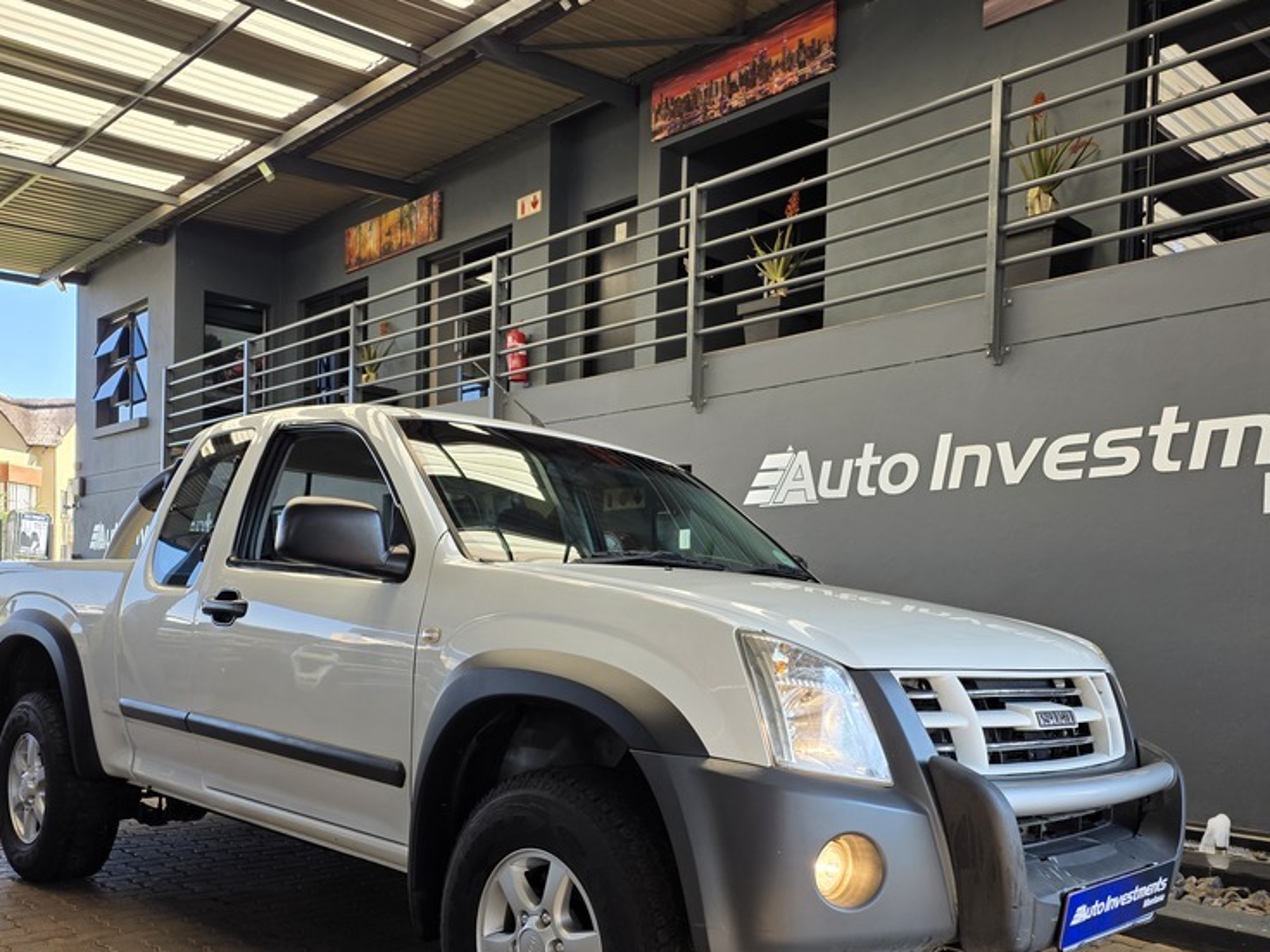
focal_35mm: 32
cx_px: 718
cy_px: 636
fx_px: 1174
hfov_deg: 56.6
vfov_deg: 43.5
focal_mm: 6.25
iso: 50
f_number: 1.7
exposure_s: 1/359
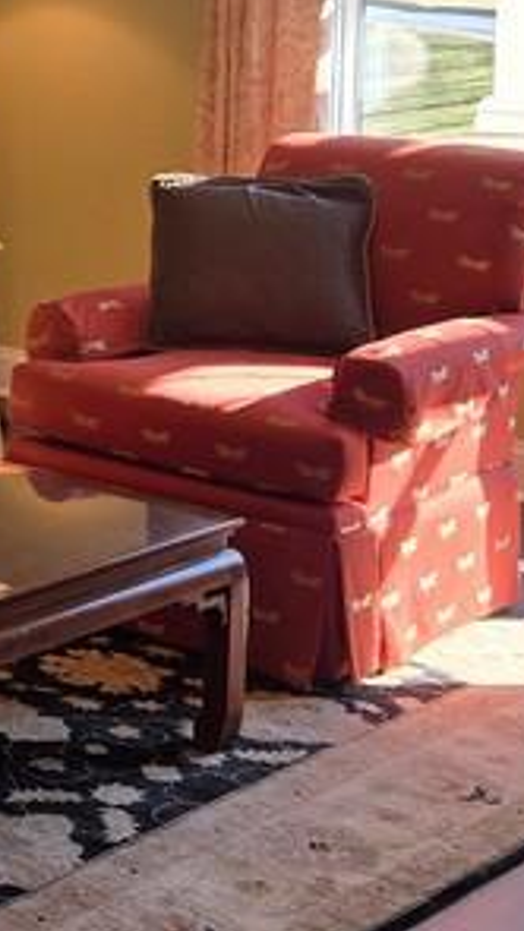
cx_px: -189
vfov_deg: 24.2
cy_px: 249
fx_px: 2148
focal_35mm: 87
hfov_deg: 13.3
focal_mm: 5.4
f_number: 1.8
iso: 25
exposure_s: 1/195
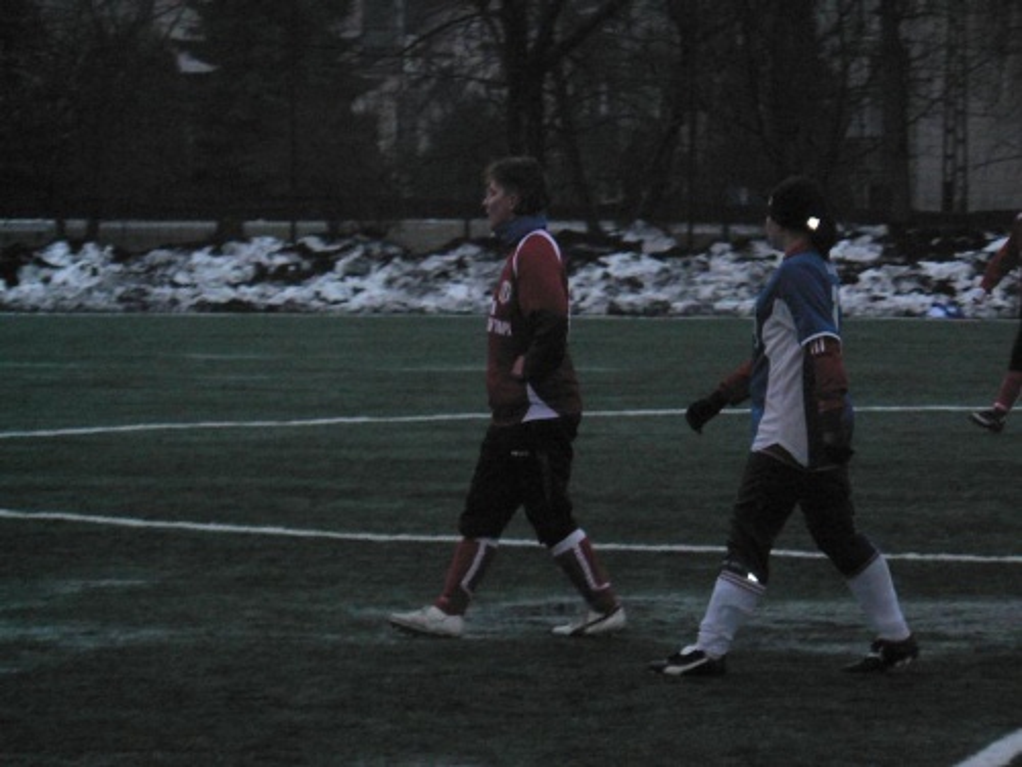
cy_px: 384
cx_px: 511
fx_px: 7115
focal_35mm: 241
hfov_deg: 8.2
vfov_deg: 6.2
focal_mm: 41.3
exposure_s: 1/60
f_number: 3.3
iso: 400
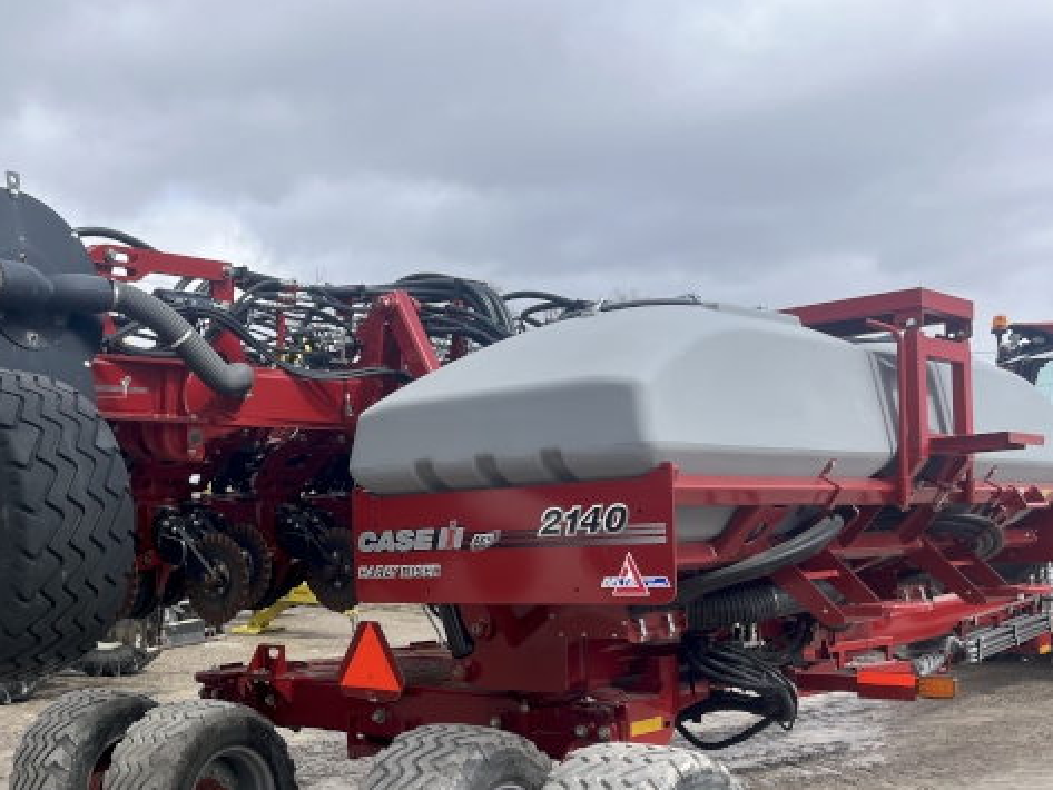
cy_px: 592
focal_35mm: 44
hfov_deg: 41.1
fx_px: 1339
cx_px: 205
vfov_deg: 32.3
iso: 50
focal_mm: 5.1
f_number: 1.6
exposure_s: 1/2899
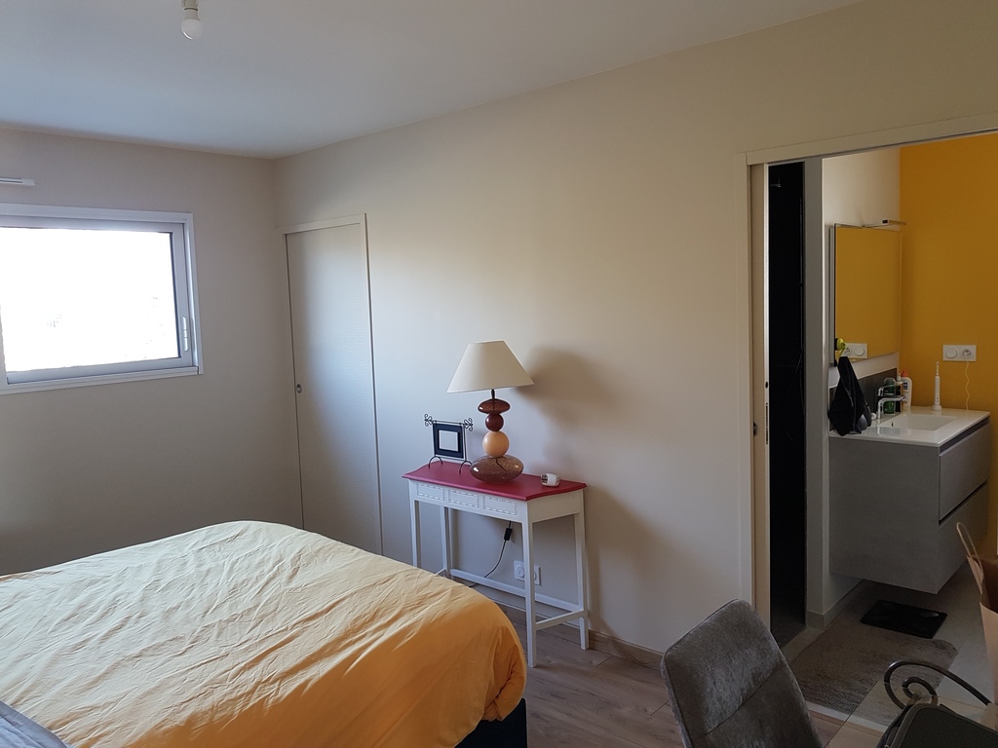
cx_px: 499
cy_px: 374
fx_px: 750
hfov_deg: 67.3
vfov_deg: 53.1
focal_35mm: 26
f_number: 1.7
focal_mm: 4.2
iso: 80
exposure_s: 1/50
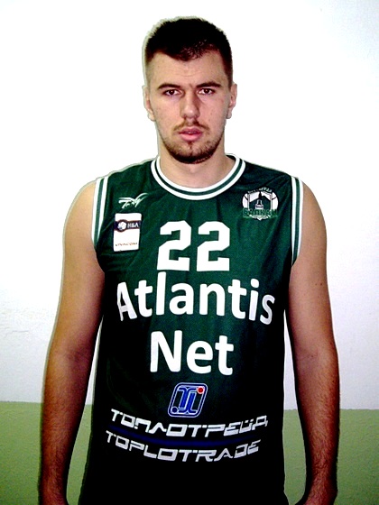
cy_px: 252
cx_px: 190
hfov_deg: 37.7
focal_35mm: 38
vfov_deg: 49.0
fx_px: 555
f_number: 2.8
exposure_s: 1/40
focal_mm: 7.9
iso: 400
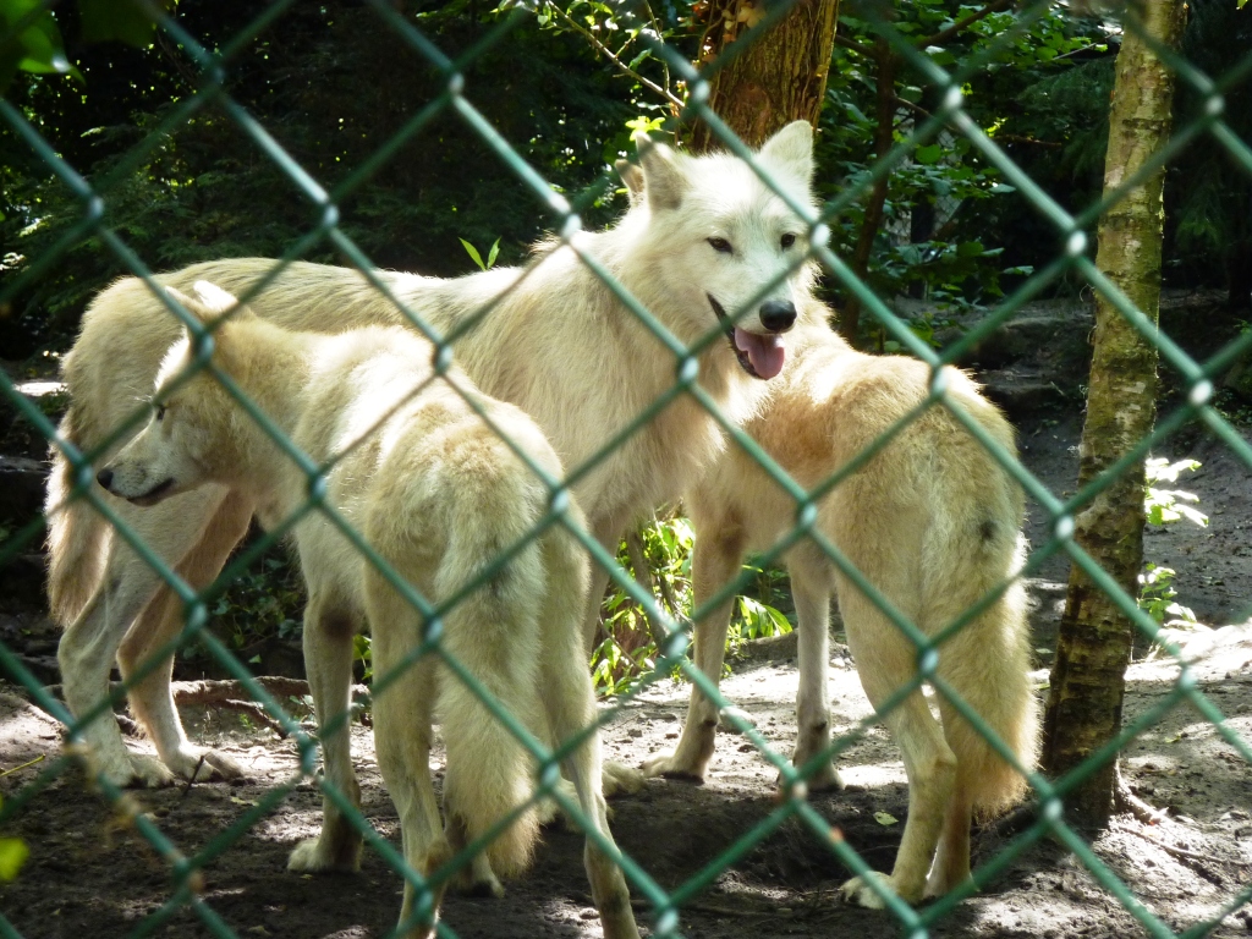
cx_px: 626
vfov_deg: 11.6
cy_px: 470
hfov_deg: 15.4
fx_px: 4630
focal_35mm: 128
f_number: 4.4
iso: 200
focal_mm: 21
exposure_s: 1/50
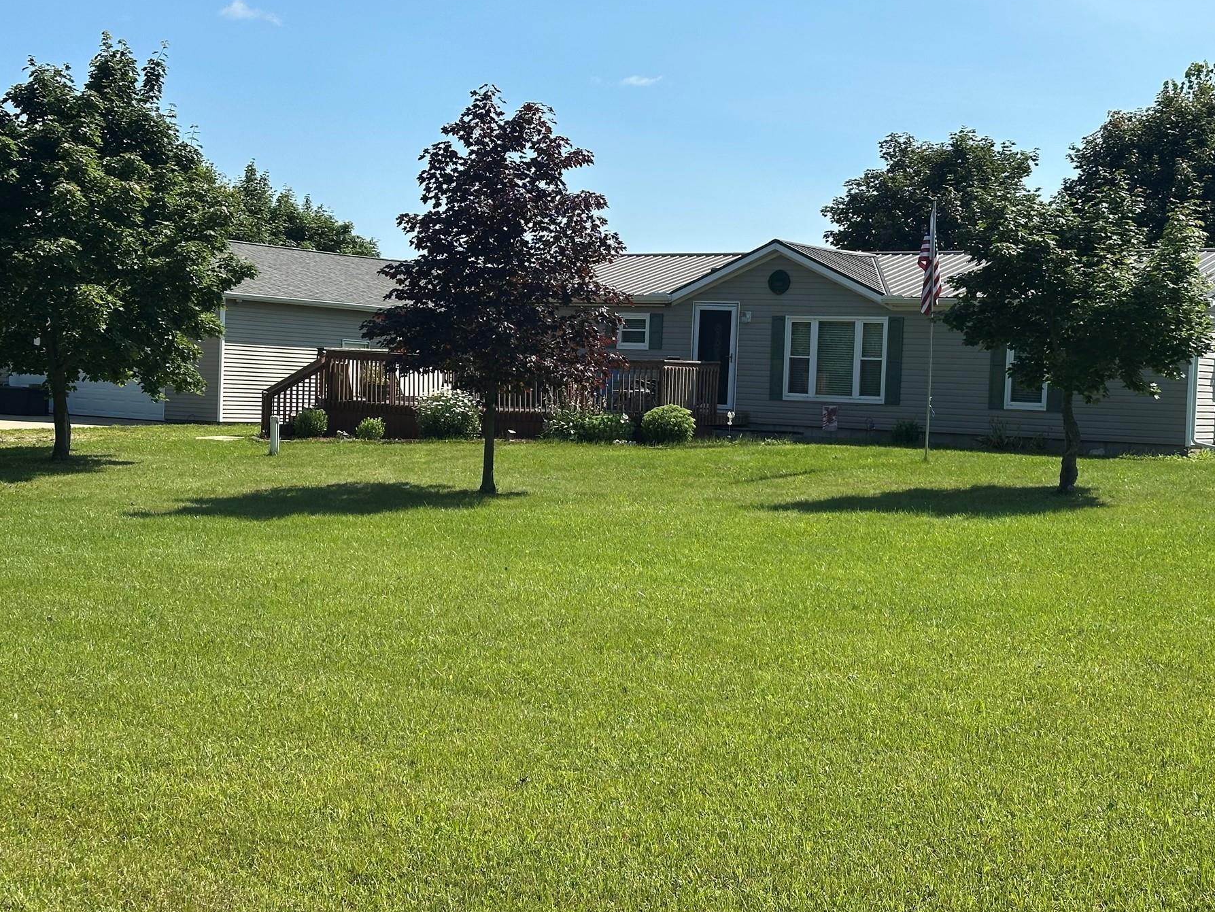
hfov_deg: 34.9
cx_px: 609
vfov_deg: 26.6
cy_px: 458
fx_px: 1931
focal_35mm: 55
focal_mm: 6.86
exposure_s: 1/3731
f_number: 1.78
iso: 64
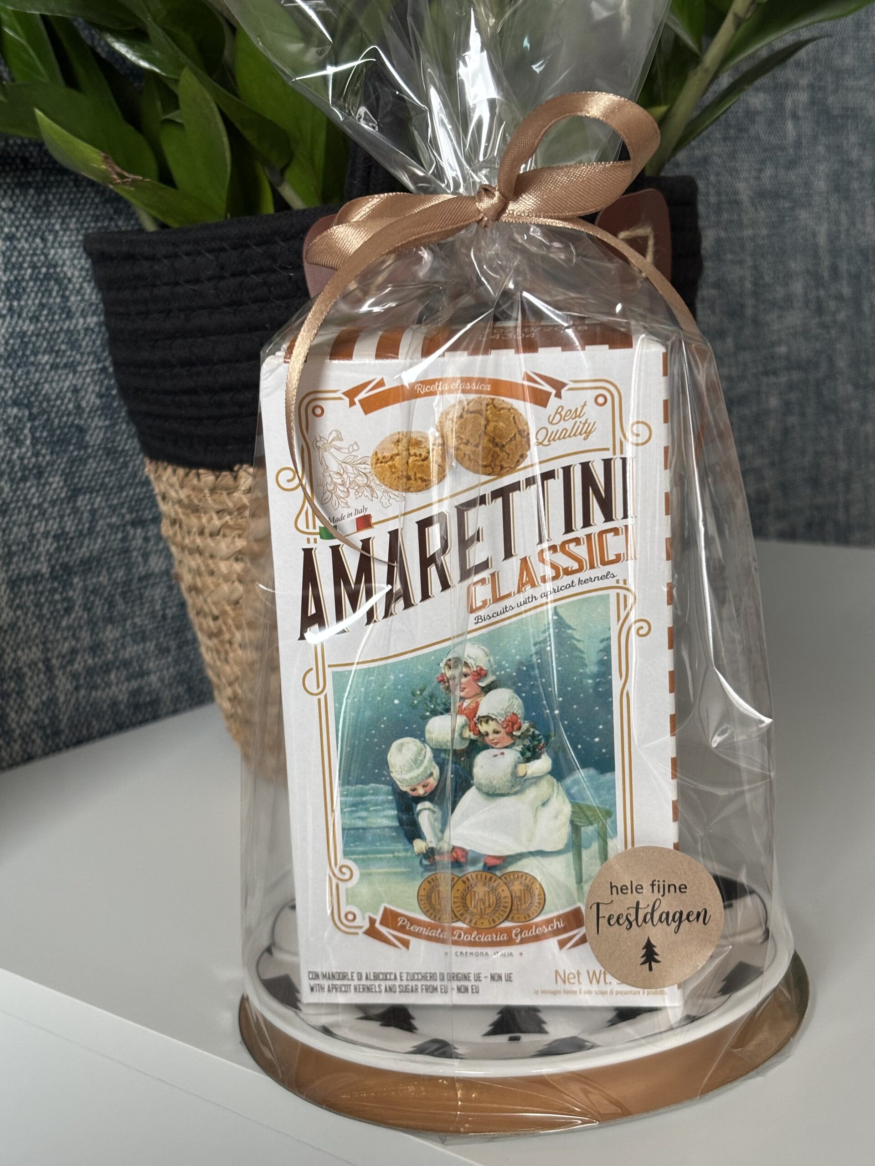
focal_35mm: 52
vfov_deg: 36.8
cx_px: 438
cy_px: 583
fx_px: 1753
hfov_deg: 28.0
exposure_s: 1/40
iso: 160
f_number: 1.6
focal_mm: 5.96
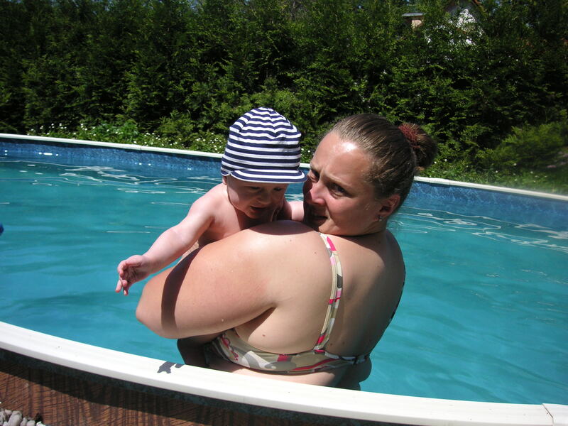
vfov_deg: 38.7
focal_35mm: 37
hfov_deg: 50.1
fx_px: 607
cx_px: 284
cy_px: 213
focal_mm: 6.1
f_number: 6.7
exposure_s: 1/250
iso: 50
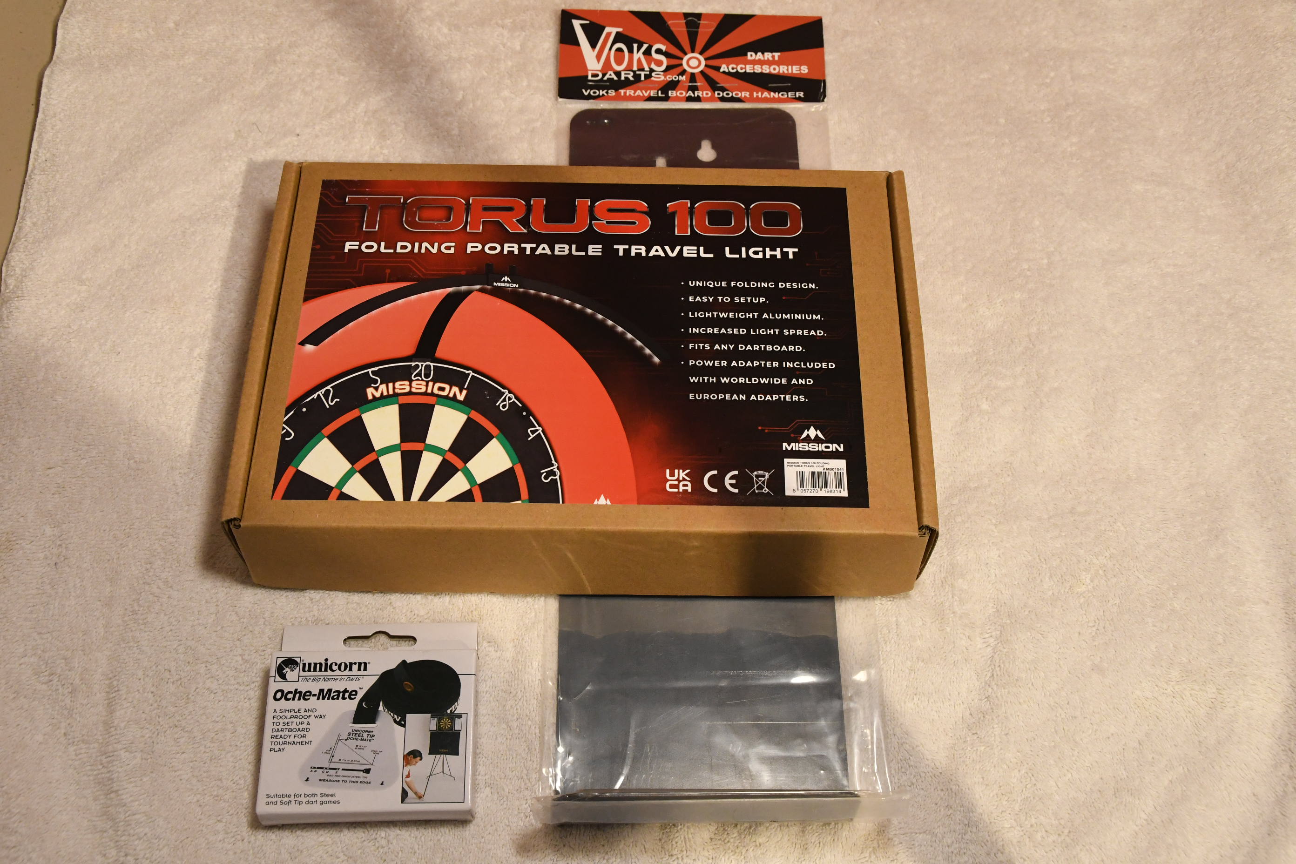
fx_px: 1458
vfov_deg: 33.0
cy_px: 432
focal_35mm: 40
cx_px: 648
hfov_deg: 47.9
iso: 2500
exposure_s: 1/125
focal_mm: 27
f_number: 8
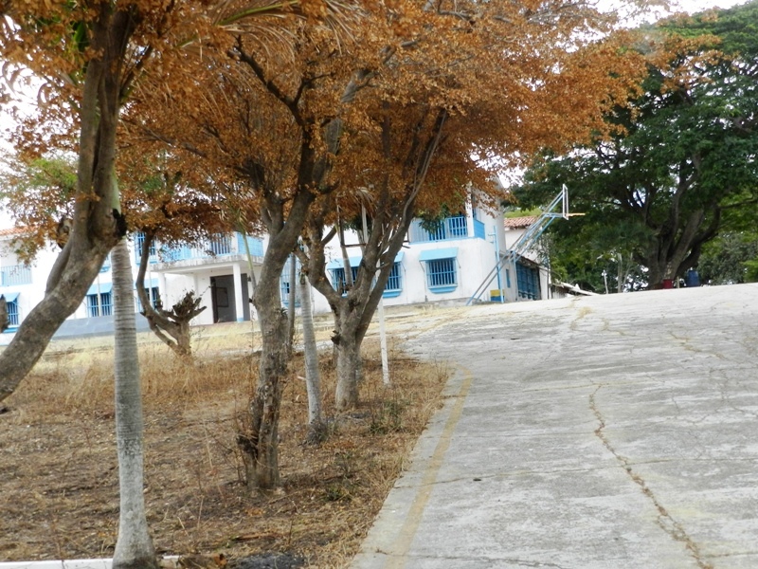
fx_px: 1007
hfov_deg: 41.2
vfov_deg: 31.5
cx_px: 379
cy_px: 284
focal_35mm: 46
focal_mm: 8.1
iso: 400
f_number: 4.2
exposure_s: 1/400
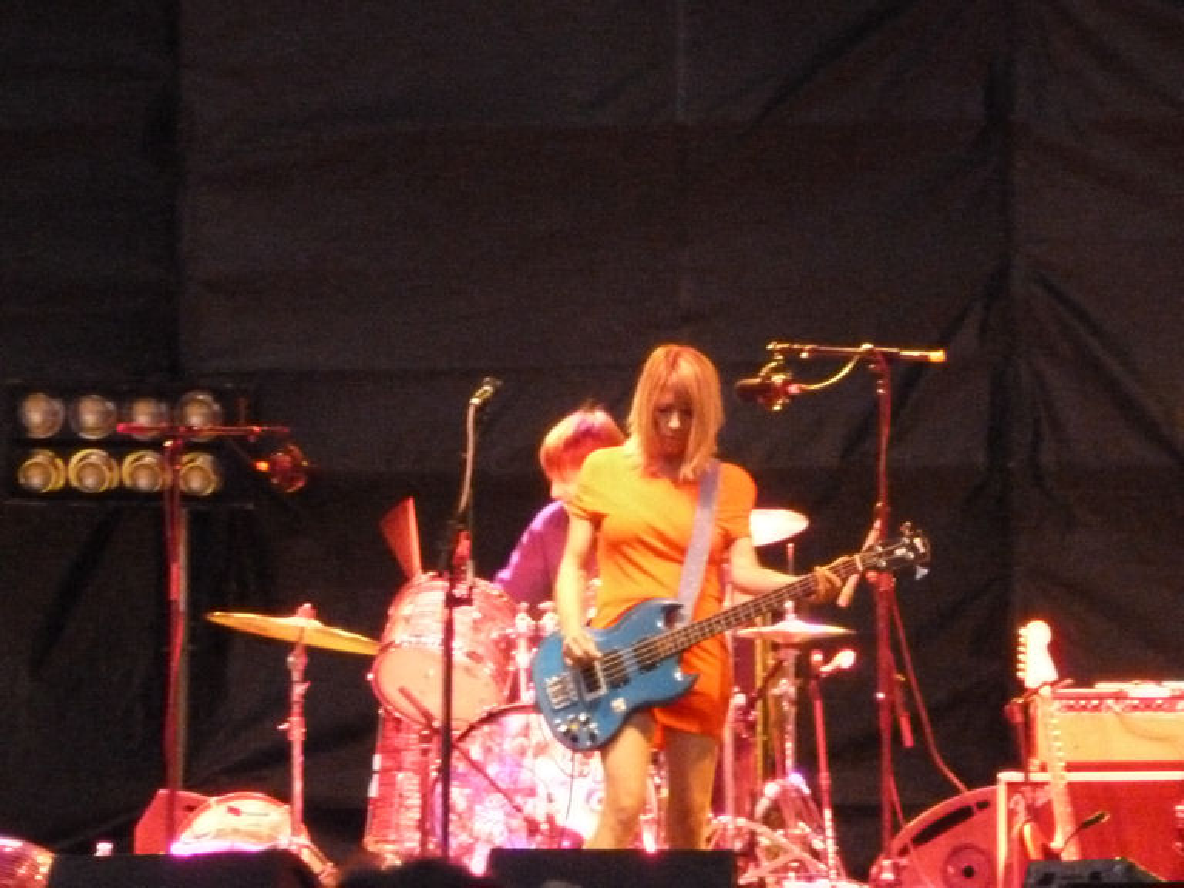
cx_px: 592
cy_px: 444
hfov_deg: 3.1
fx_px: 21719
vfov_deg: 2.3
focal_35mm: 635
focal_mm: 68.8
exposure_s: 1/15
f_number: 5.9
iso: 1250
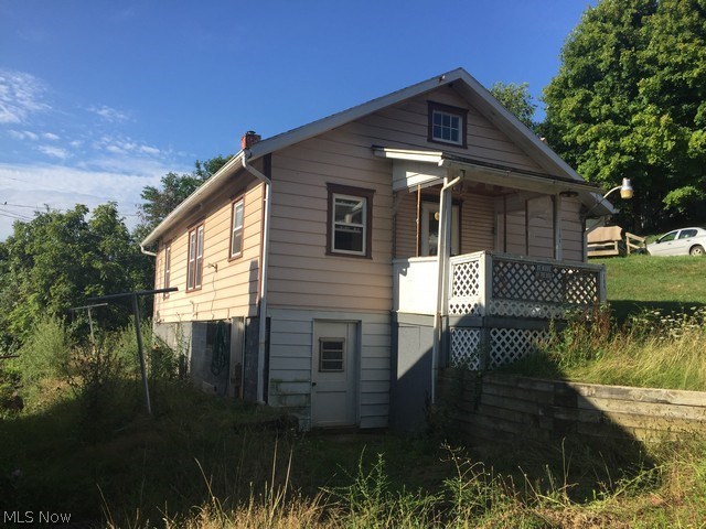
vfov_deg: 48.2
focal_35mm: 29
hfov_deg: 61.7
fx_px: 591
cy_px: 264
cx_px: 353
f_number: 2.2
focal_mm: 4.15
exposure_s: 1/1412
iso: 32
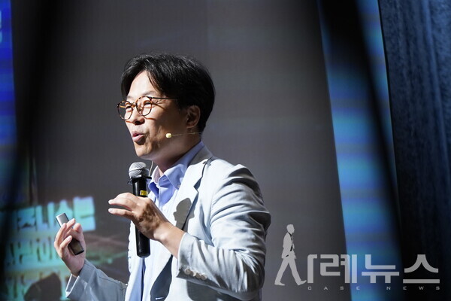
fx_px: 1741
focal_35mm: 139
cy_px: 150
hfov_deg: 14.8
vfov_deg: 9.9
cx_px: 226
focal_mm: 93
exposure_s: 1/125
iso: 2500
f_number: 4
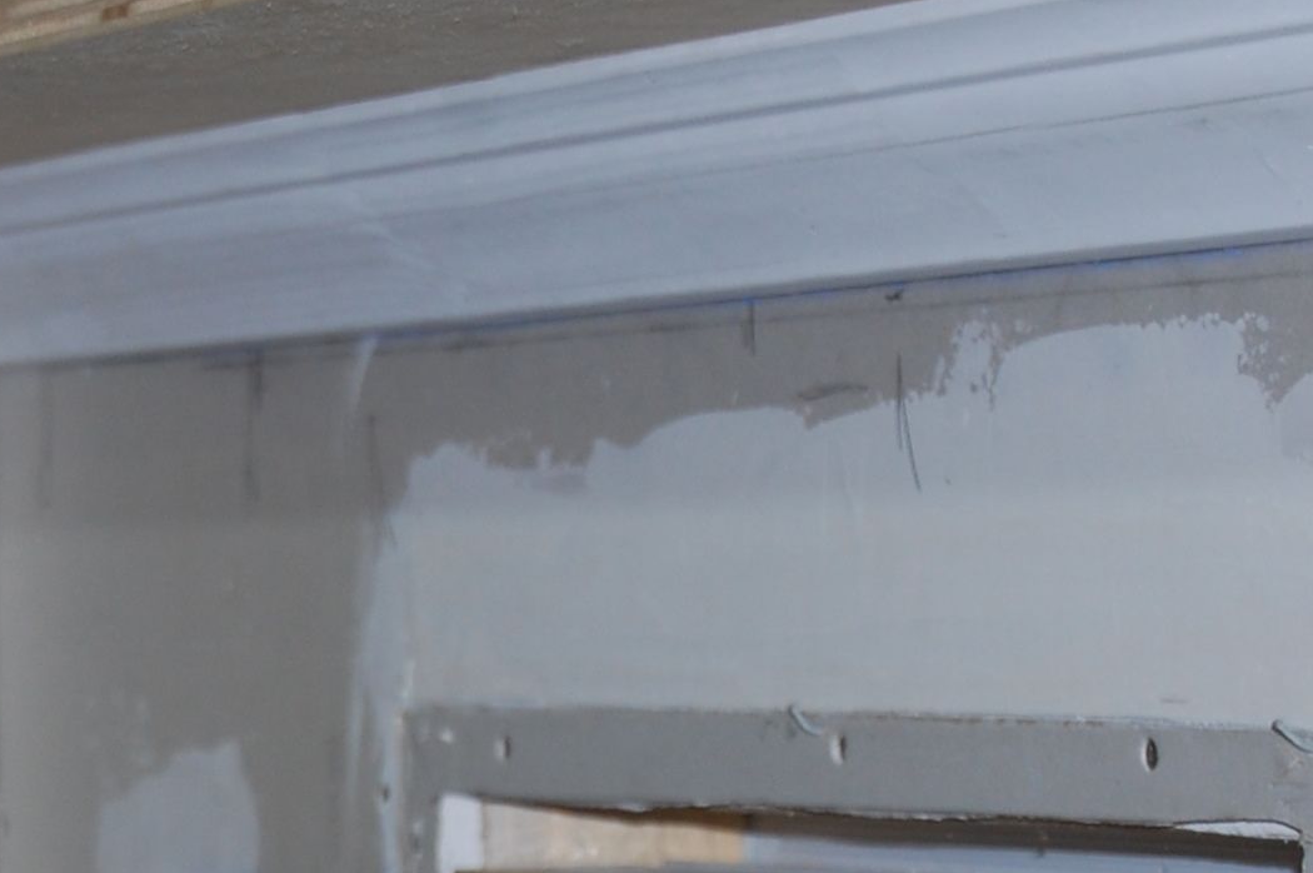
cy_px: 765
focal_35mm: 236
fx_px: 8615
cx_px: -238
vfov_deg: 5.8
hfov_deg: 8.6
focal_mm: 55
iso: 400
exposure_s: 1/60
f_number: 5.6
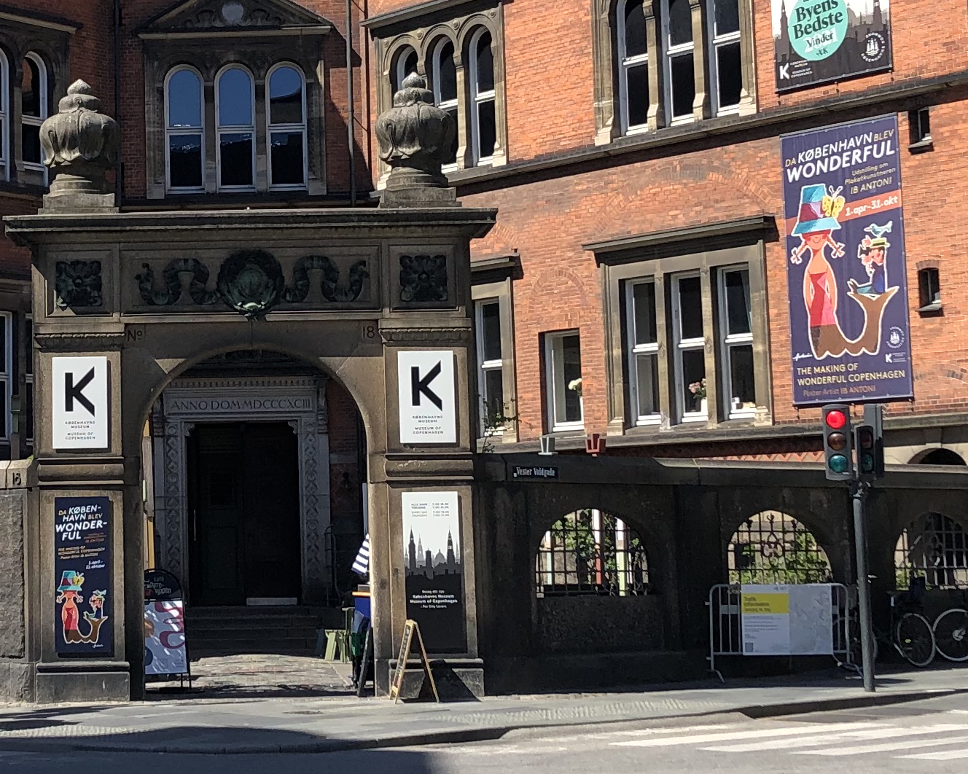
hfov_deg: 22.7
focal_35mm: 83
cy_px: 273
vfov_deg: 18.5
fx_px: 2378
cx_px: 218
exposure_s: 1/1080
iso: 20
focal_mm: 3.99
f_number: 1.8
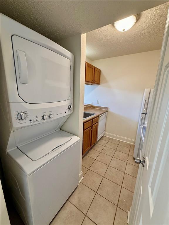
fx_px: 91
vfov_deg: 102.1
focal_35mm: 14
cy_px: 112
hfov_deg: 85.7
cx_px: 84
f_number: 2.2
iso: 250
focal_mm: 2.22
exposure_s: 1/120
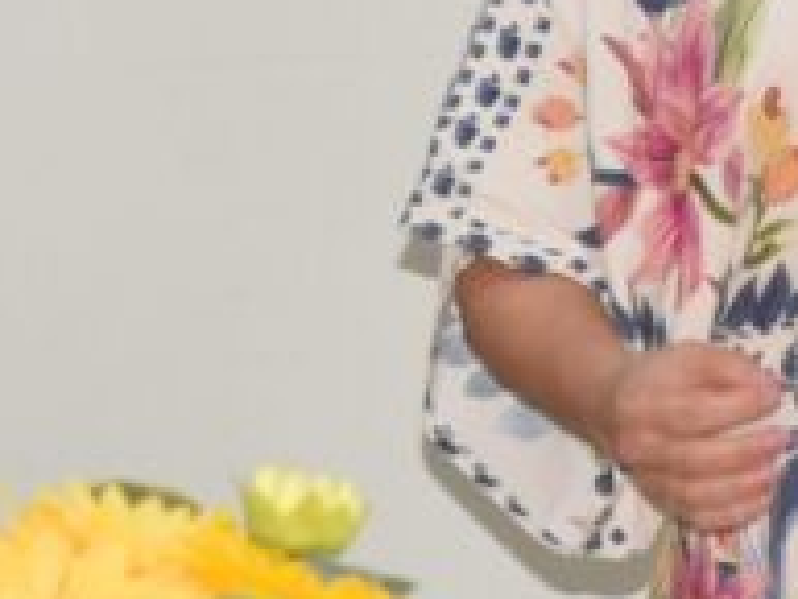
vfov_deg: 2.8
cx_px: 1249
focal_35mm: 537
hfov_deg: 3.7
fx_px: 12387
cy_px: -349
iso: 800
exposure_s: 1/80
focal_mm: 70
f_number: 4.5
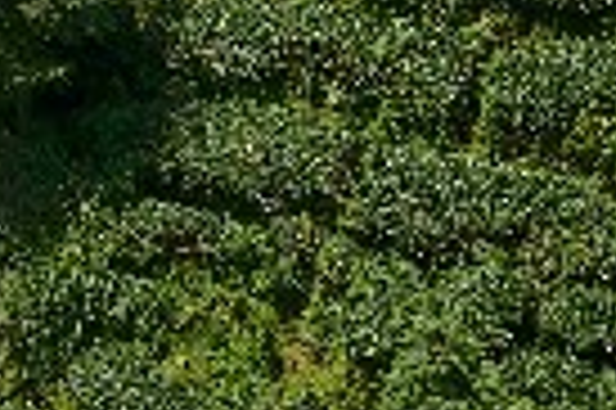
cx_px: 549
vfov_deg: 7.9
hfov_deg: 12.2
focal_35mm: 168
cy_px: -329
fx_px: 2871
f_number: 8
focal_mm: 10.26
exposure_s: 1/640
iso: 100
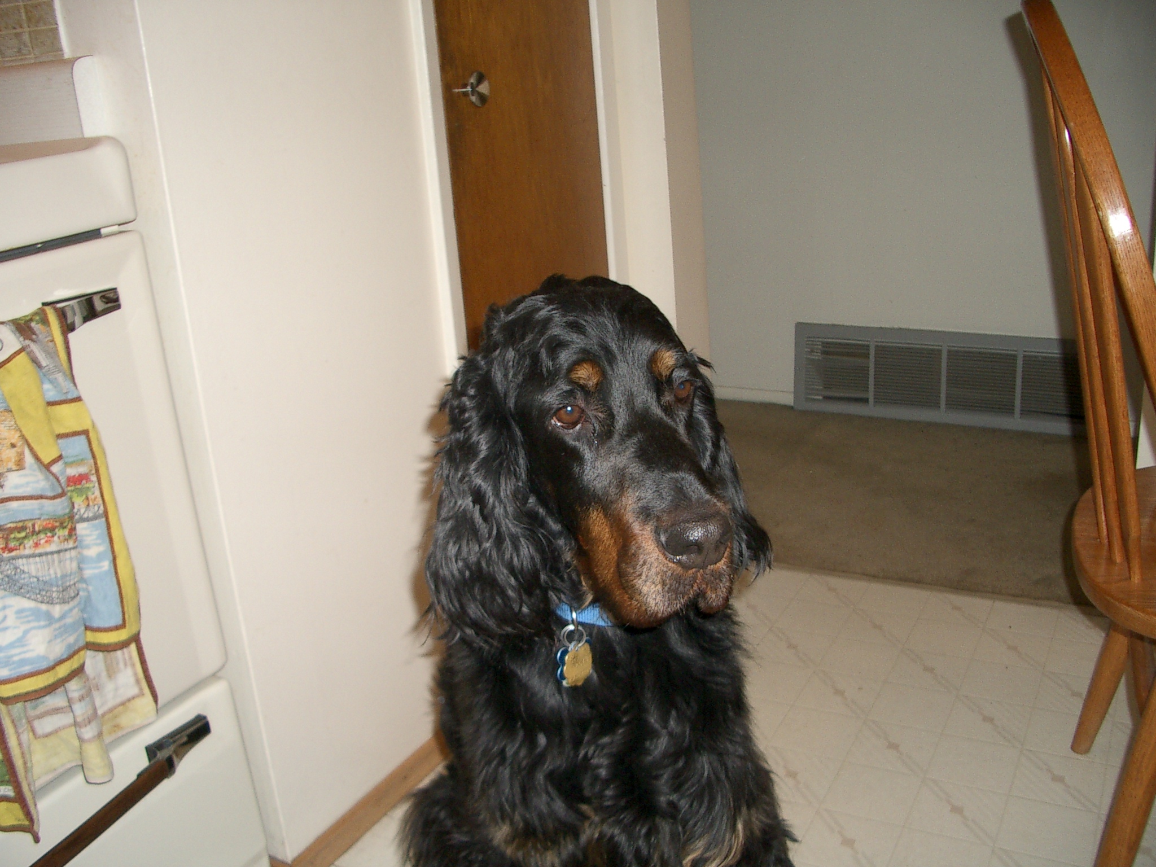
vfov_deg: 40.7
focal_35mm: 35
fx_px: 1169
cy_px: 434
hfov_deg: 52.6
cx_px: 578
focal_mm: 5.8
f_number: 2.6
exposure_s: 1/40
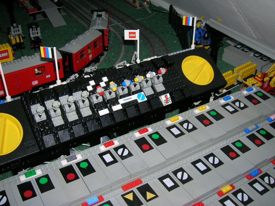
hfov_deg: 49.0
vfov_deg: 37.7
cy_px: 103
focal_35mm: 38
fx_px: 302
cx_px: 138
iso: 50
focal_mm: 6.4
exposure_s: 1/60.1
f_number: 3
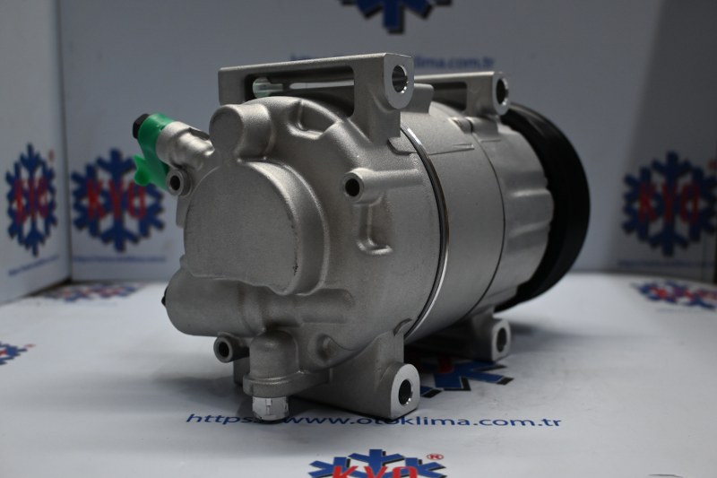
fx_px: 747
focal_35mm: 38
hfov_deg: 51.3
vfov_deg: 35.5
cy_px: 239
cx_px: 358
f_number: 4.2
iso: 640
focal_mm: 25
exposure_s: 1/125
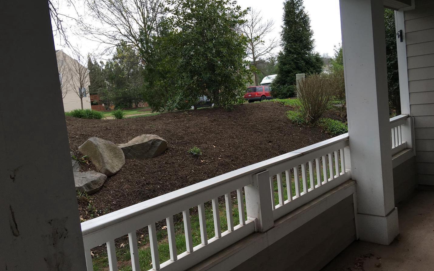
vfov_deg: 40.6
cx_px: 219
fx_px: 367
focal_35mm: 31
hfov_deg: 61.2
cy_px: 135
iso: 25
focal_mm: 4.15
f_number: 2.2
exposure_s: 1/409
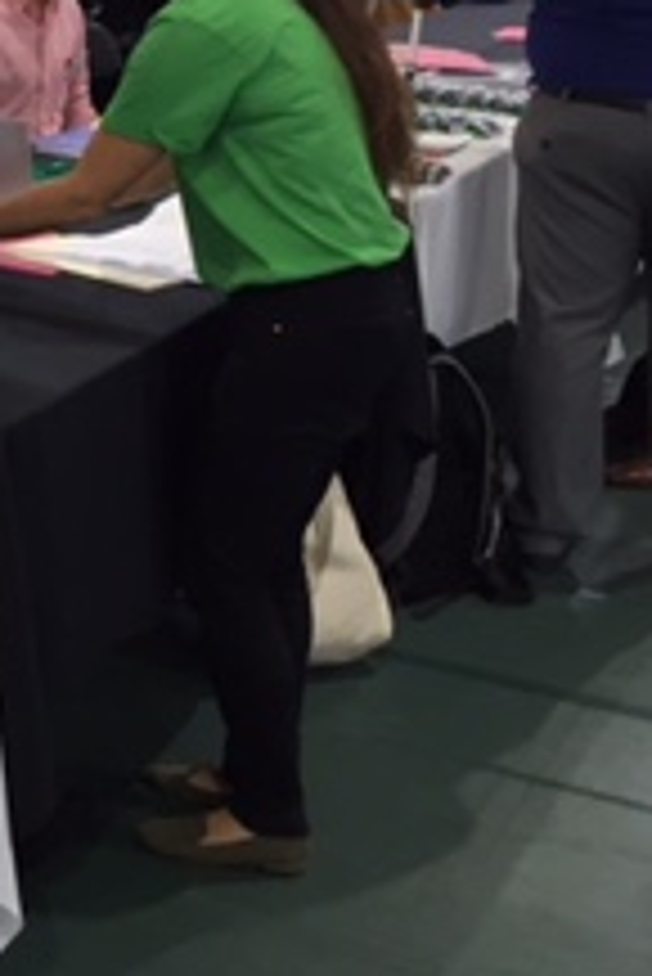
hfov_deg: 14.2
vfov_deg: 22.6
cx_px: -378
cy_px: 207
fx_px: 2414
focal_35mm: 89
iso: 64
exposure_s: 1/30
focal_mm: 4.15
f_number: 2.2
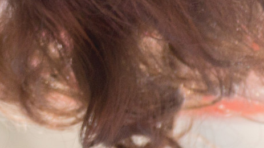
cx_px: -218
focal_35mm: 1709
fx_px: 11959
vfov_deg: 0.7
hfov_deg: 1.3
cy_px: -139
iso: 100
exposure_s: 1/500
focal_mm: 210
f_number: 8
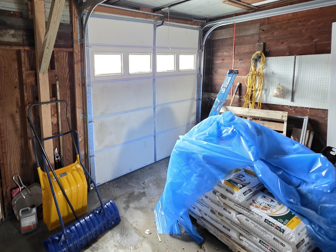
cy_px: 98
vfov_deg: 67.9
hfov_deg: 81.6
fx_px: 184
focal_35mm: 19
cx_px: 110
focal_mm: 2.2
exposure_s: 1/40
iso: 800
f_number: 1.9
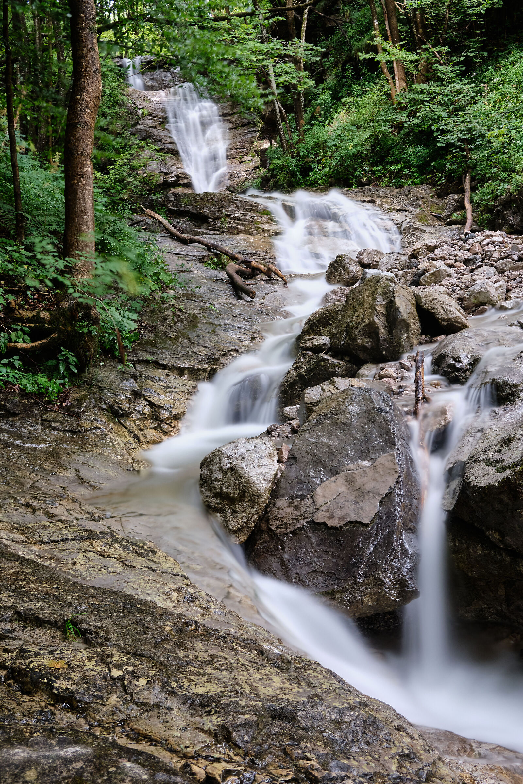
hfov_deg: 42.3
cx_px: 262
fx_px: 675
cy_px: 392
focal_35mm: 31
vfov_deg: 60.3
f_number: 5.6
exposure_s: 25
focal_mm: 20.5
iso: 320
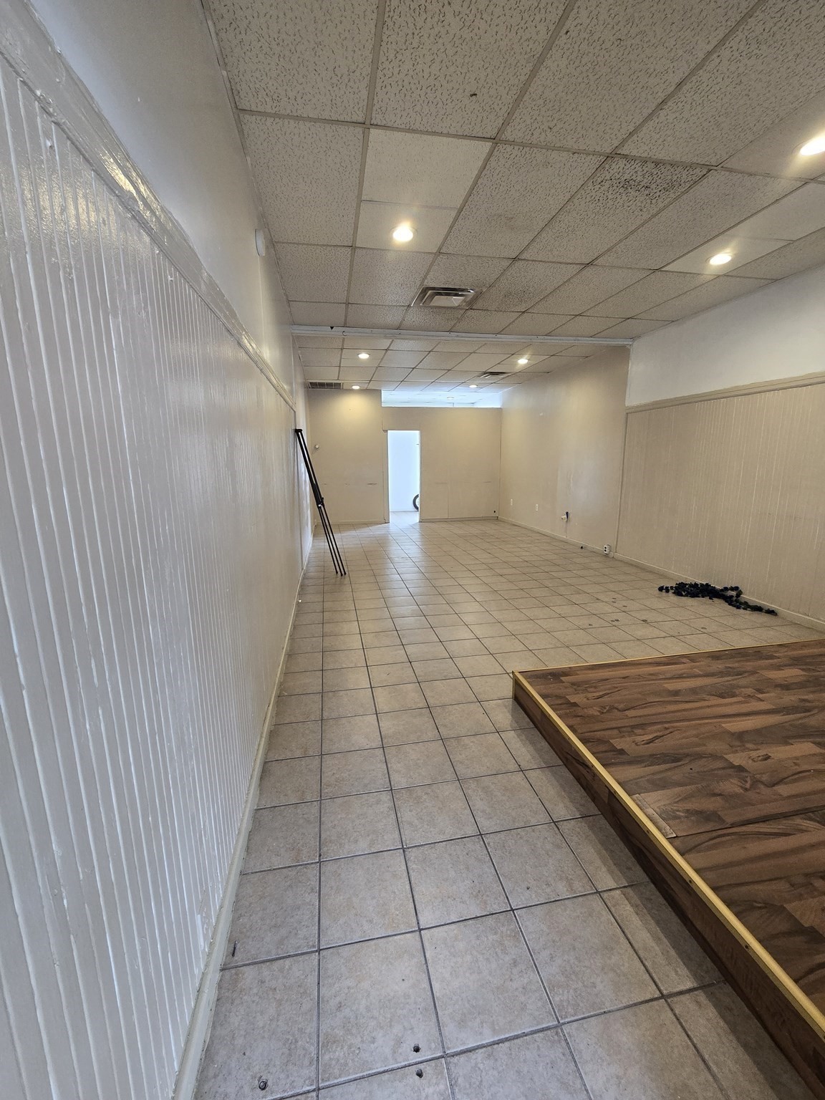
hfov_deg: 89.9
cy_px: 550
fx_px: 413
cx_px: 412
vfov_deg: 106.2
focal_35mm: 13
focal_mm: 2.2
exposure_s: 1/60
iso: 250
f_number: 2.2
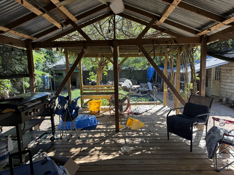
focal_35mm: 24
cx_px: 117
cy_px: 88
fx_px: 162
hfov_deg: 71.6
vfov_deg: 56.8
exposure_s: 1/326
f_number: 1.78
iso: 100
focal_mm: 6.76
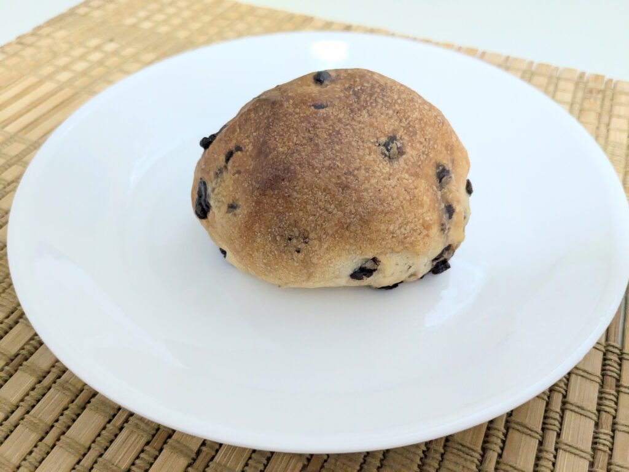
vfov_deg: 51.4
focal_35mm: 27
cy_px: 236
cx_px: 314
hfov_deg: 65.3
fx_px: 491
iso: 622
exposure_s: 1/120
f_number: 1.73
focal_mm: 4.38
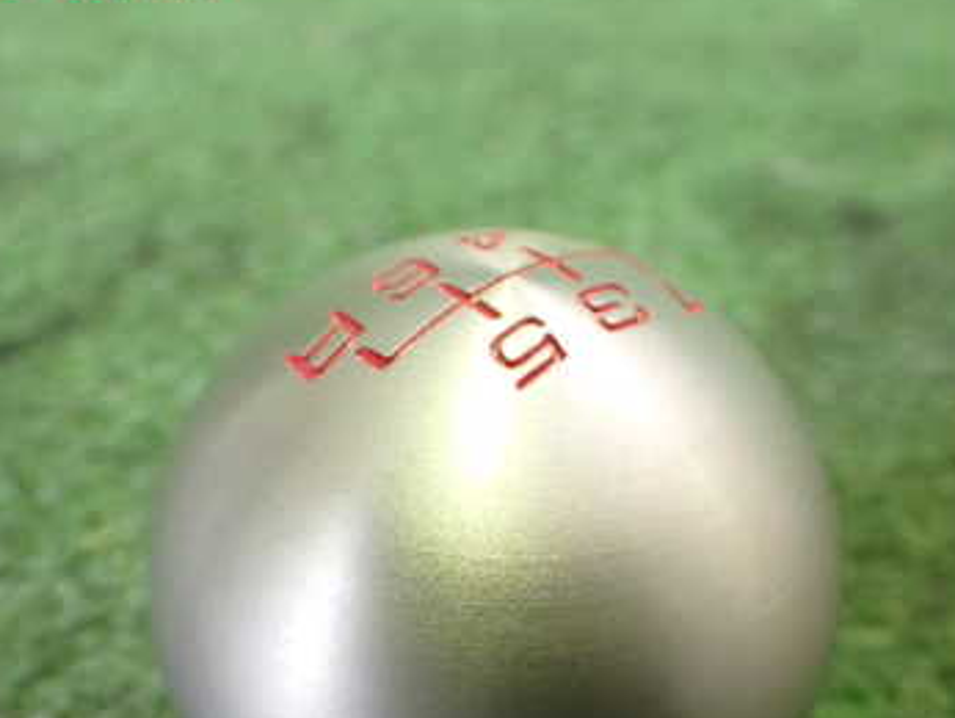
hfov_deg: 36.7
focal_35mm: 52
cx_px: 538
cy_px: 558
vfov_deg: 27.6
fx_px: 1436
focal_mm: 5.4
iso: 800
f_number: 2.3
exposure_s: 1/40
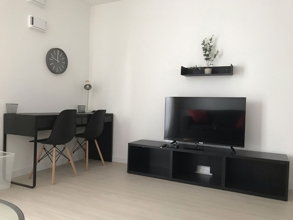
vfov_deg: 49.7
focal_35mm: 28
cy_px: 110
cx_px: 146
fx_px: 237
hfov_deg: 63.4
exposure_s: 1/17
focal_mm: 3.99
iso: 50
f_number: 1.8
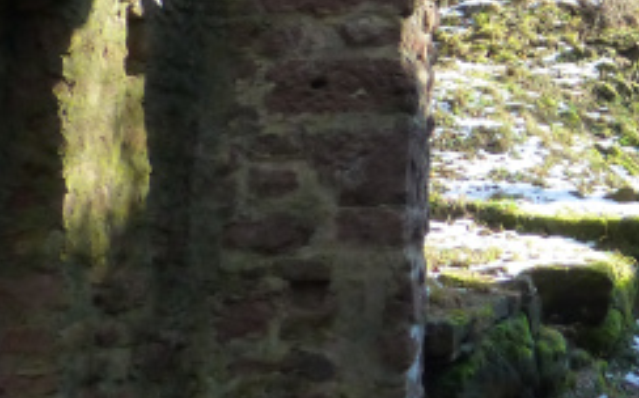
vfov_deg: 14.5
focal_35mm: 87
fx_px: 1514
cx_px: 691
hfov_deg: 22.6
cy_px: -79
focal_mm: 4.3
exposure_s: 1/200
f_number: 4
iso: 320
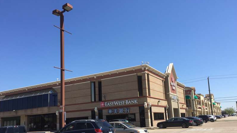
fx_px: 201
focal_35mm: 32
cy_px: 88
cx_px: 119
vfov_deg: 36.3
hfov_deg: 61.0
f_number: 2.2
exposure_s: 1/1721
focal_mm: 4.15
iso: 32
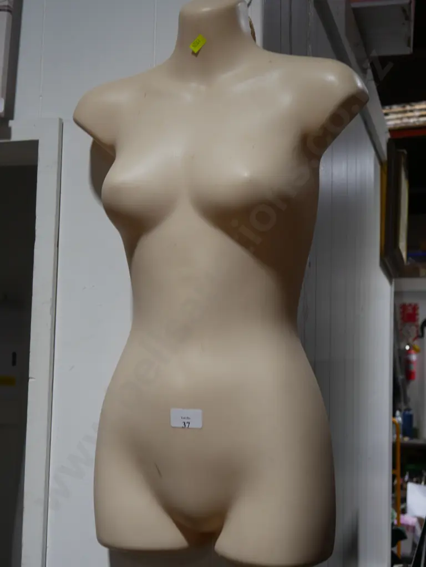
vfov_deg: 41.2
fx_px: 755
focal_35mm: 46
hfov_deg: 31.5
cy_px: 284
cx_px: 213
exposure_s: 1/60
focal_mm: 23
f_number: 5.1
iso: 200
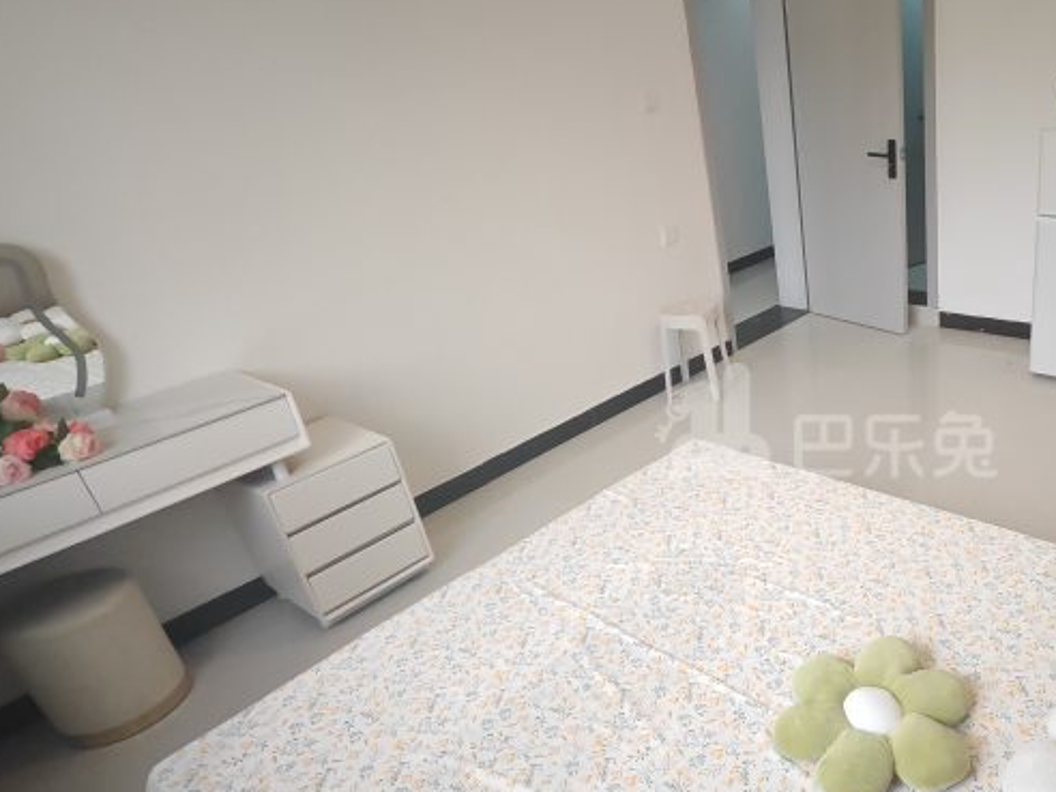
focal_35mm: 26
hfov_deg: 62.3
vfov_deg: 53.0
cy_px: 423
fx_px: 793
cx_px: 826
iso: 160
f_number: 2.2
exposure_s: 1/100
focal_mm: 1.96
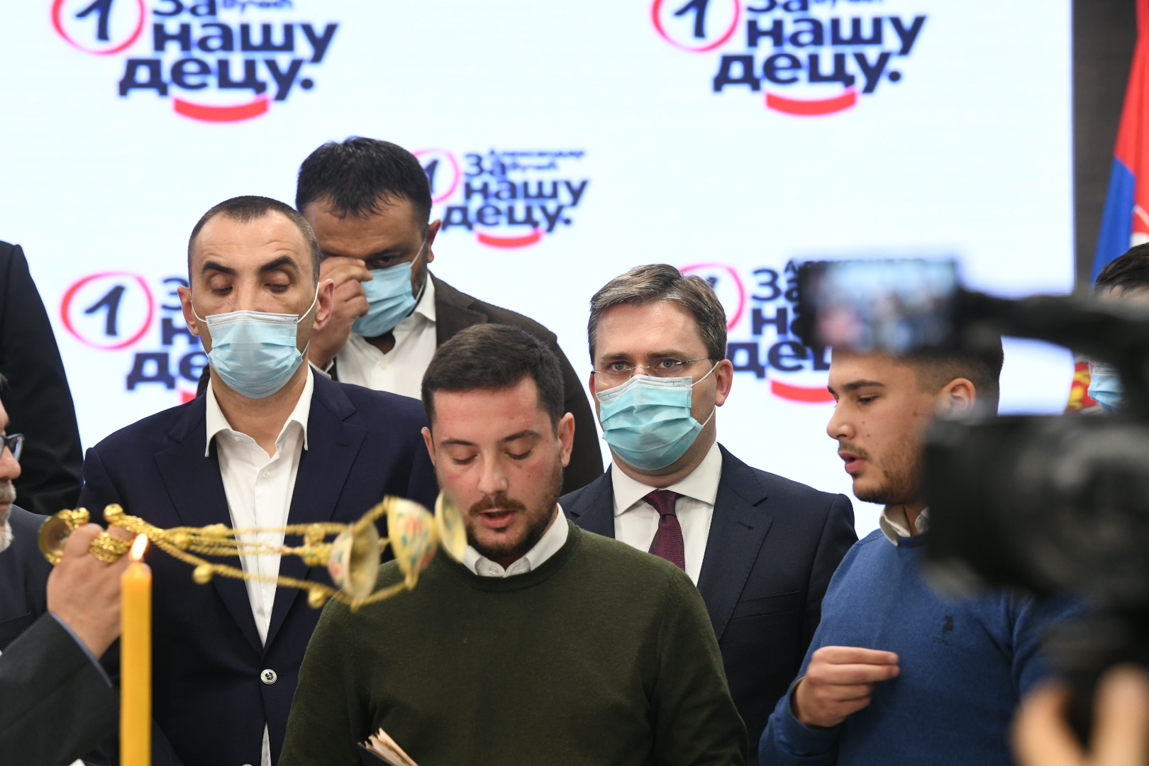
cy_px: 383
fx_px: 4947
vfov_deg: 8.9
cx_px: 574
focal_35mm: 155
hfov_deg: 13.2
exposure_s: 1/125
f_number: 5.6
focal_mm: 155
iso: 2000
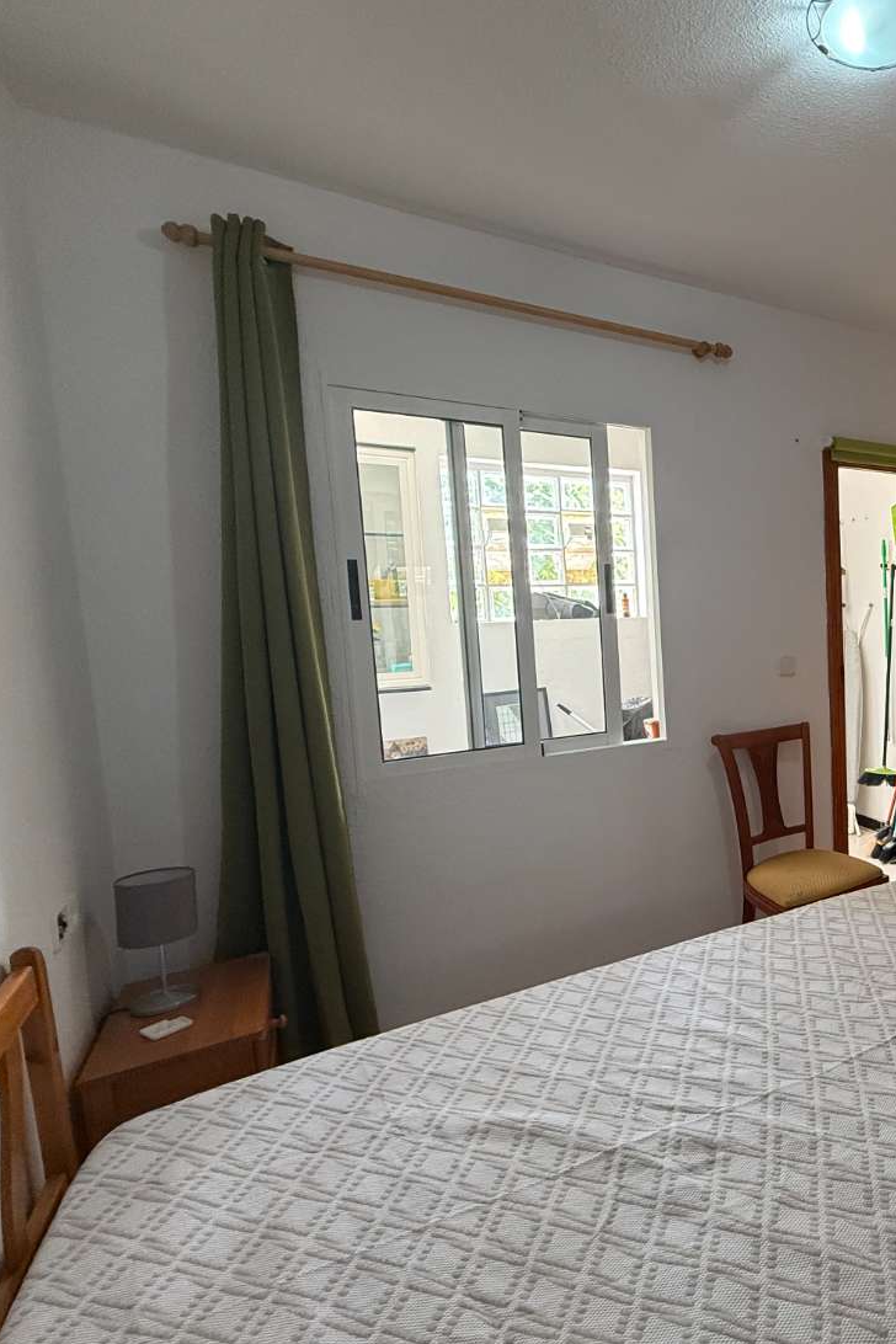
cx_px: 876
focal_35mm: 20
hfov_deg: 51.1
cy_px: 671
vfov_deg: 84.0
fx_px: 747
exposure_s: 1/100
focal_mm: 2.22
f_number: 2.2
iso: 200
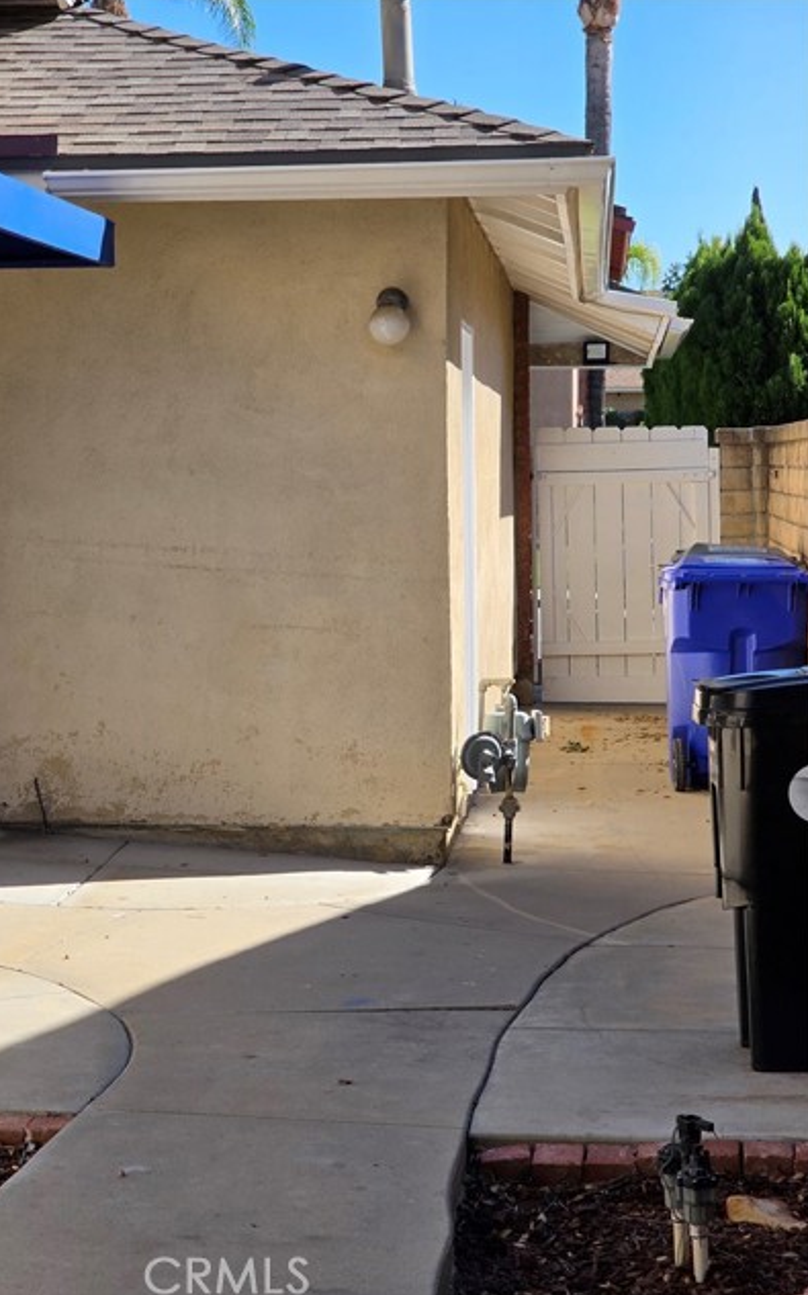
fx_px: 2610
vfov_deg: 27.9
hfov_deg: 17.6
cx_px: 321
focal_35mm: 74
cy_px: 651
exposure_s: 1/1453
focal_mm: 7.9
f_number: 2.4
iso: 50
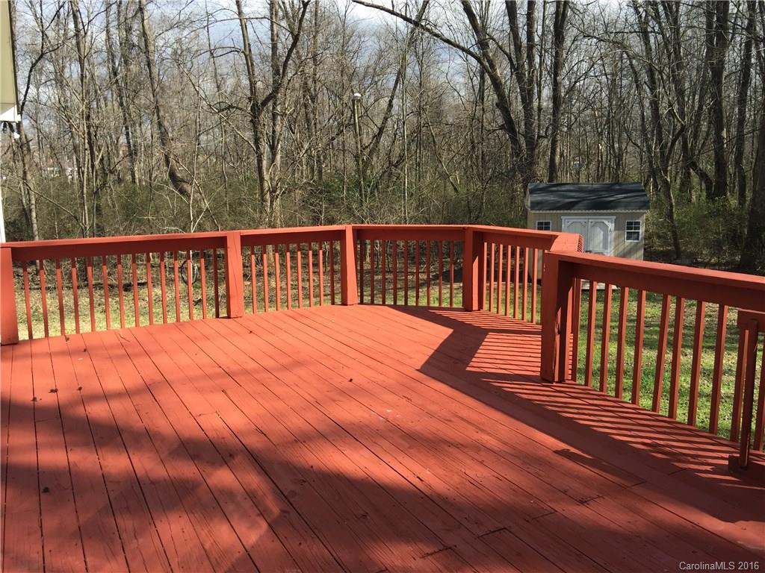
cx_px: 382
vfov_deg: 48.2
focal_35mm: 29
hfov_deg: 61.7
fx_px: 641
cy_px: 286
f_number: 2.2
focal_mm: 4.15
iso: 32
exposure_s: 1/746
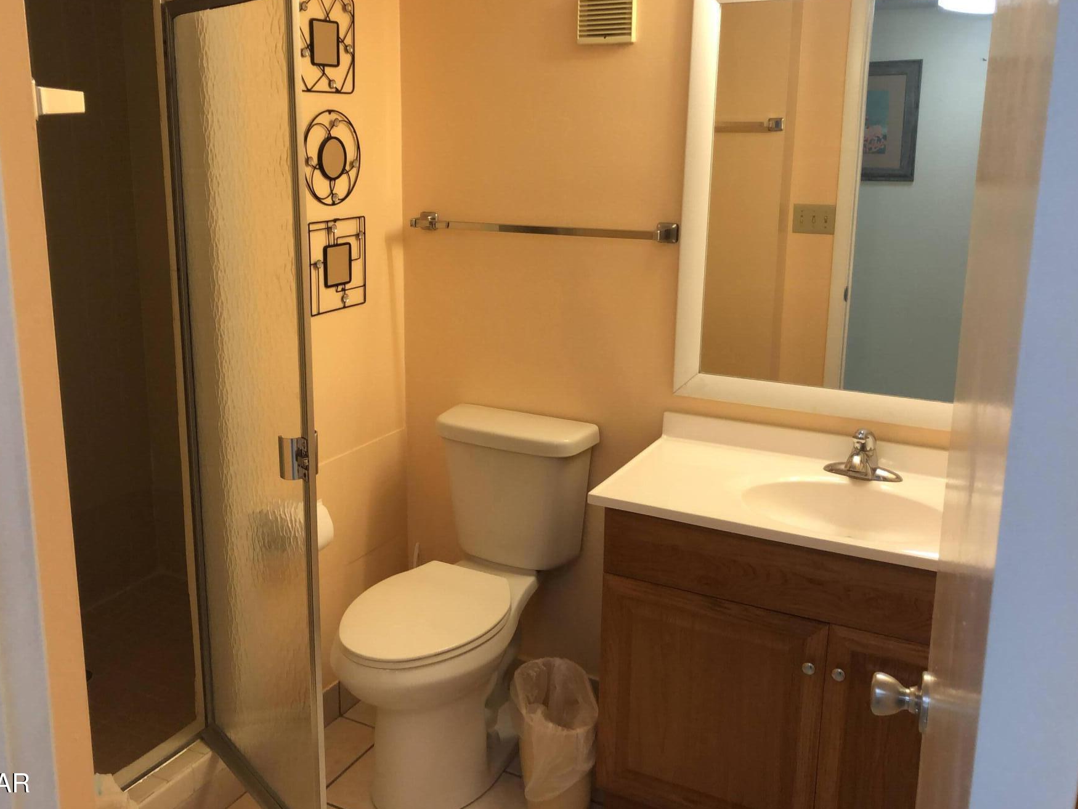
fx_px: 997
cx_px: 490
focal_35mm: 32
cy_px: 356
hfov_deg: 56.7
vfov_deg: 44.1
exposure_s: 1/120
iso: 80
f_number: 1.8
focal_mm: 3.99
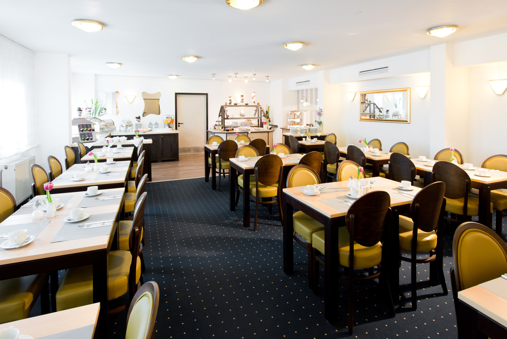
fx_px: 268
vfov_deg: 64.6
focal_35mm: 19
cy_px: 170
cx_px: 254
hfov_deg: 86.9
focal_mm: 19
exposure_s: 1
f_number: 8
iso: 100
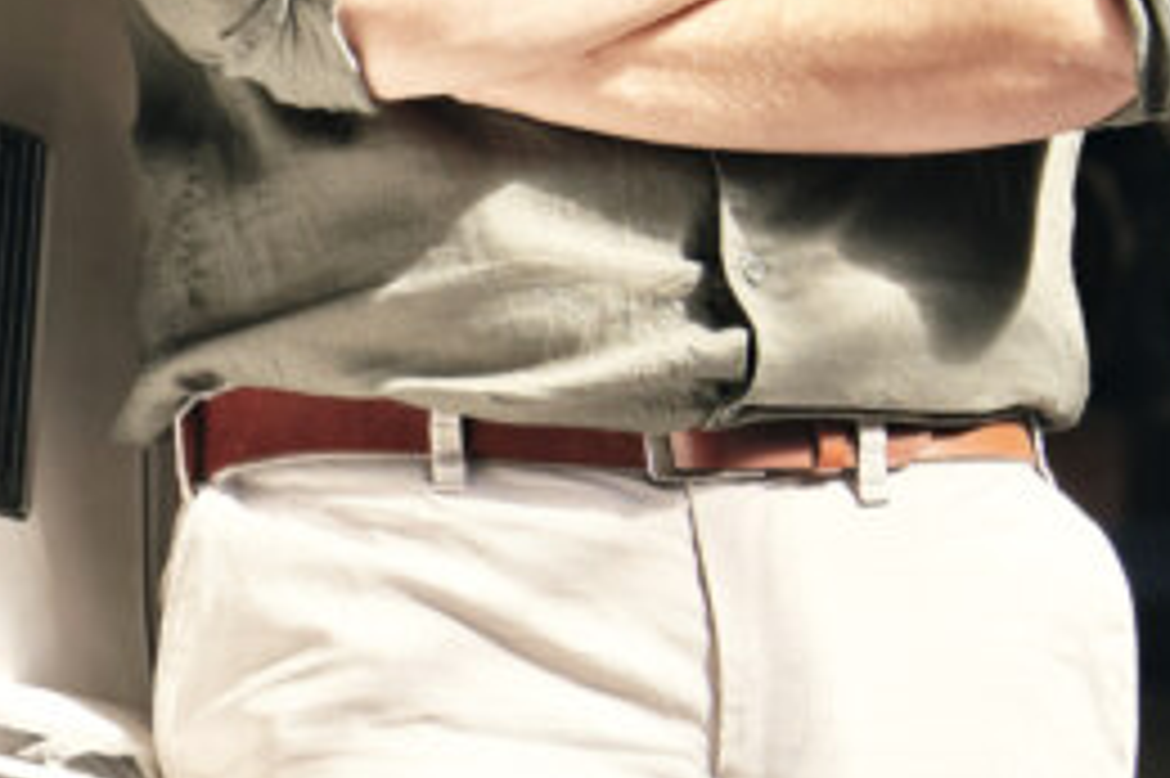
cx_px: -783
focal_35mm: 369
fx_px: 11984
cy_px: 684
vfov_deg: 3.7
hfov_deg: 5.5
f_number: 2.8
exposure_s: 1/200
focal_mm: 50
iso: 200
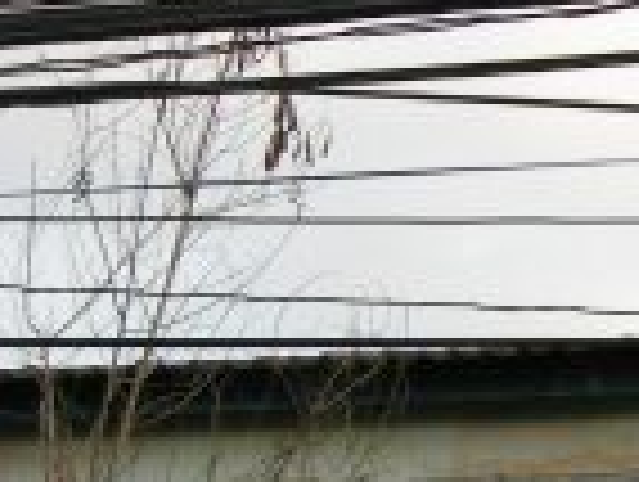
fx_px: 2996
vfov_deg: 9.1
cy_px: 559
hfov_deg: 11.0
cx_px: 1292
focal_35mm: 162
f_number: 4.3
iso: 64
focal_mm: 7.5
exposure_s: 1/117
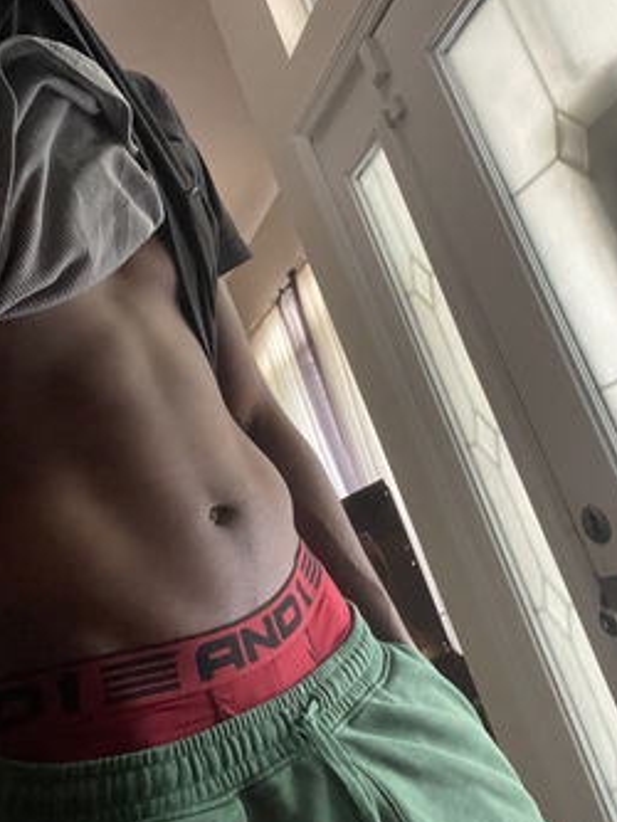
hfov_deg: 39.6
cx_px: 348
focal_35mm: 36
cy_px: 346
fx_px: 855
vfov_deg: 51.1
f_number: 2.2
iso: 500
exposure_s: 1/30
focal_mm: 2.71
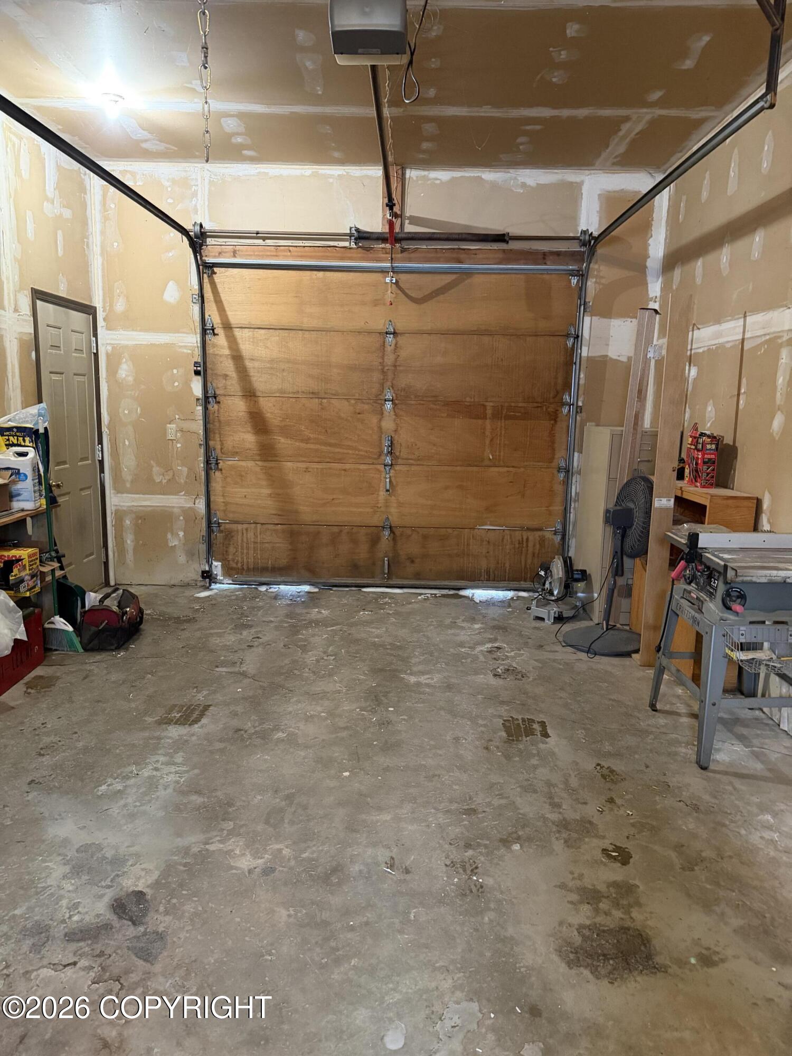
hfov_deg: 56.8
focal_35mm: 24
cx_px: 396
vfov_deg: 71.6
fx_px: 732
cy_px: 528
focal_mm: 6.76
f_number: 1.78
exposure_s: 1/30
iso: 800
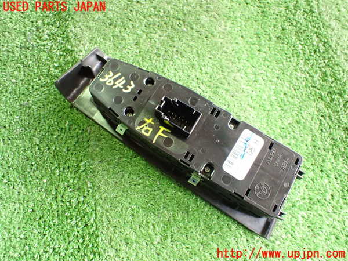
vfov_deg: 46.8
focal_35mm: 30
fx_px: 302
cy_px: 130
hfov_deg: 60.0
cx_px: 174
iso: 800
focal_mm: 5.4
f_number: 2.3
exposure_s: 1/40
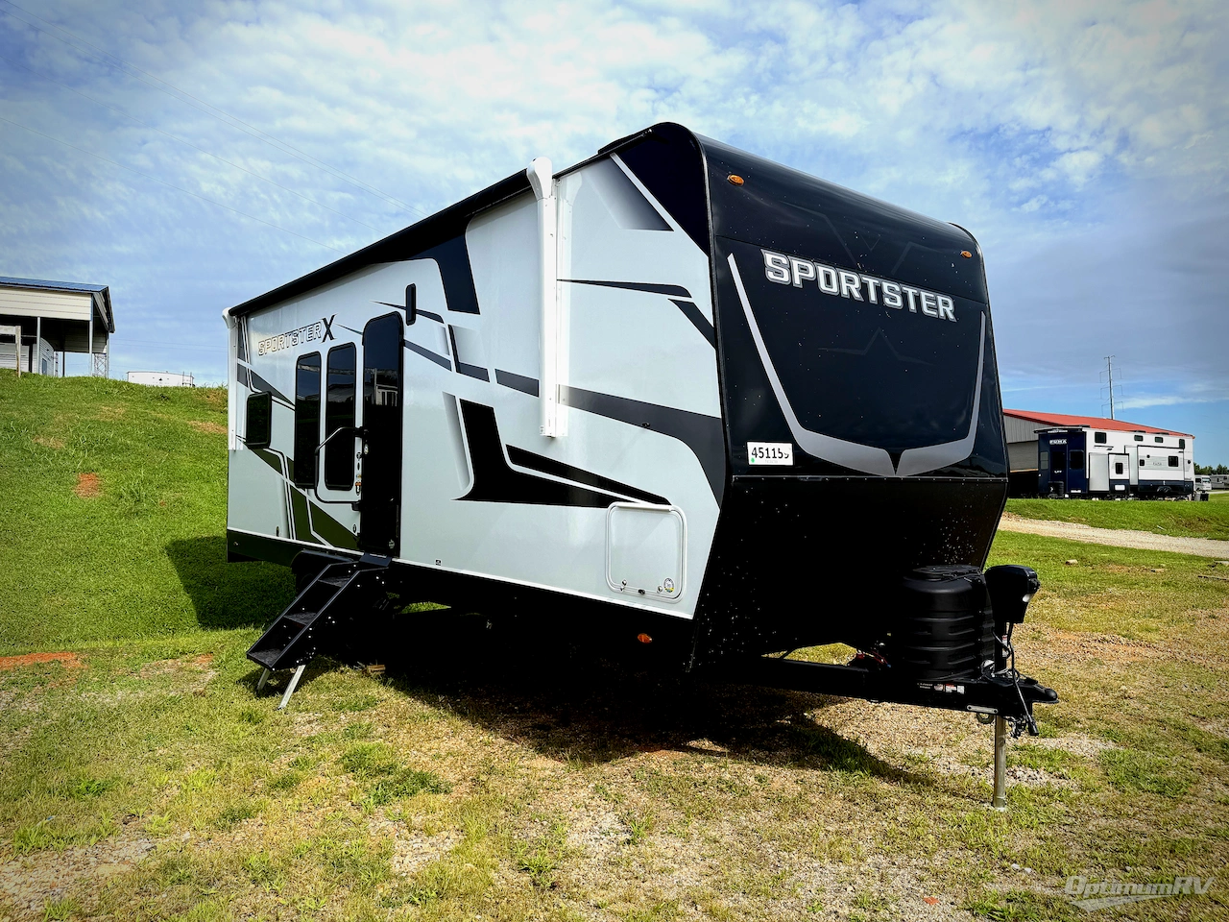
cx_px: 614
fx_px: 852
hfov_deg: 71.6
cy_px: 461
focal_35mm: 24
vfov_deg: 56.8
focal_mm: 6.76
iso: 80
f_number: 1.78
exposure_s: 1/4673
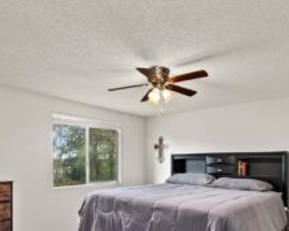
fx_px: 222
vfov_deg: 52.3
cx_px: 141
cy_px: 174
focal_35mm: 26
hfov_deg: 66.1
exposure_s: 1/3
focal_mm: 15
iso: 1000
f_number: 7.1
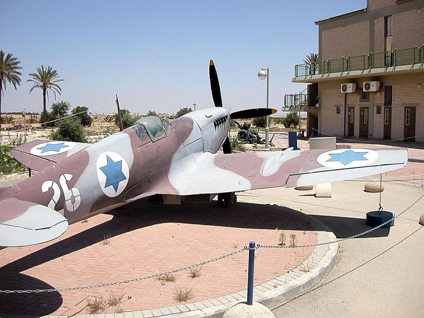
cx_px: 212
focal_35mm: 37
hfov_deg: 50.1
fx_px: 453
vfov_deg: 38.7
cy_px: 159
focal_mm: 5.6
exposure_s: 1/2564
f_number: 2.7
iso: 100
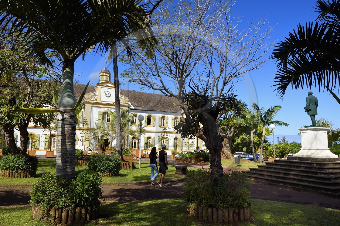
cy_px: 113
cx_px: 170
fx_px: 264
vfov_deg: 46.3
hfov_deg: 65.5
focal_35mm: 28
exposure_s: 1/250
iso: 200
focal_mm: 28
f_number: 13
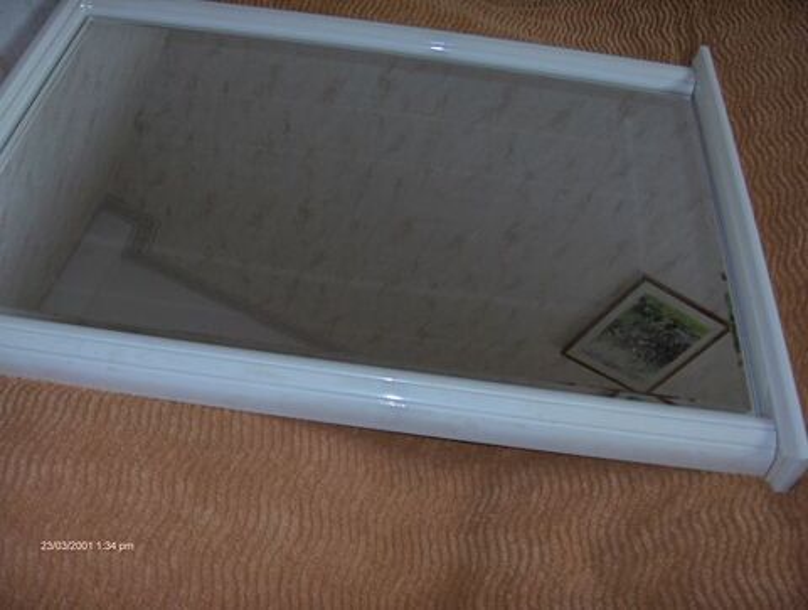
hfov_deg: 47.8
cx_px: 404
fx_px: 912
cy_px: 305
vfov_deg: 36.9
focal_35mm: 39
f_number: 2.8
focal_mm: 8
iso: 100
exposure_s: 1/60
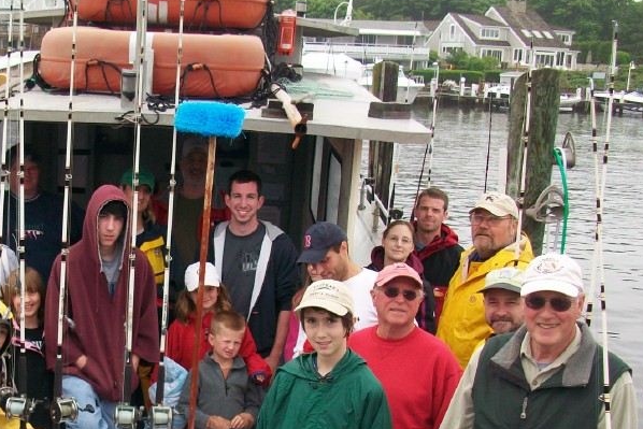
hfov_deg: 34.1
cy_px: 345
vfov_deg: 23.4
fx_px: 1018
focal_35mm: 57
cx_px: 141
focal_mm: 5.7
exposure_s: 1/400
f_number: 2.8
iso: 64
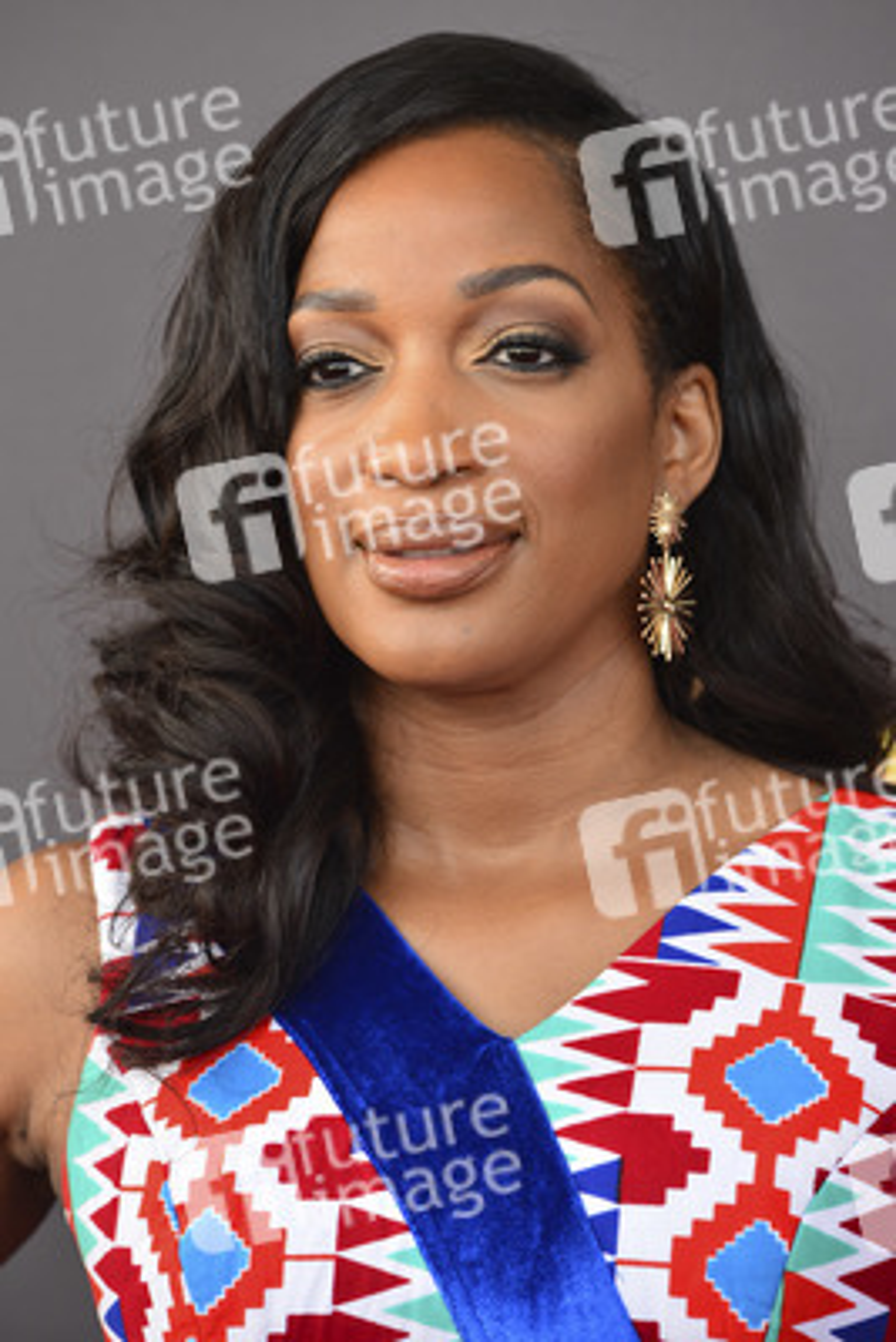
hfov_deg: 7.6
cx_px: 448
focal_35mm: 180
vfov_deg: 11.4
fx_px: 6714
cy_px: 671
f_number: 6.3
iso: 500
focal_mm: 180
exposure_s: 1/250
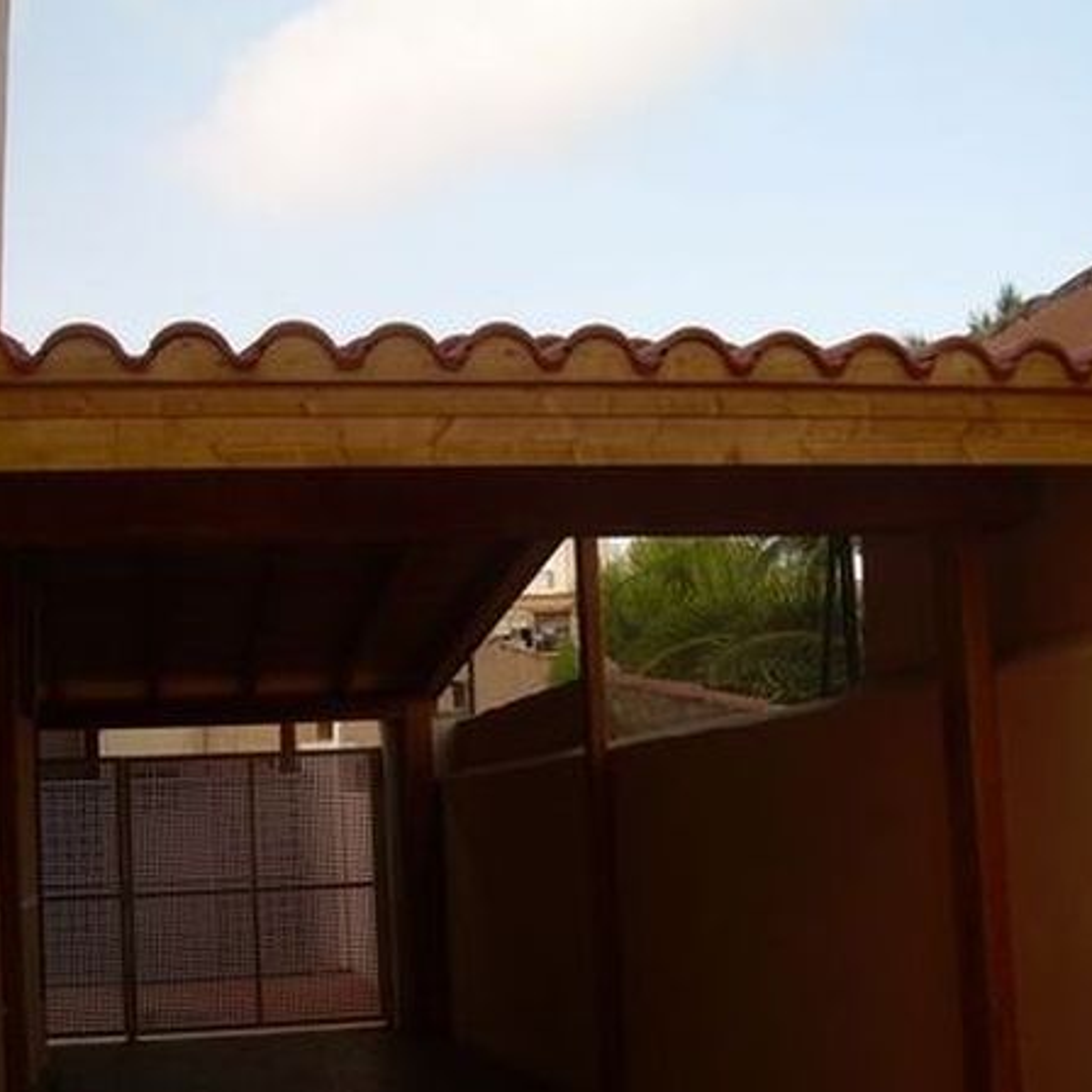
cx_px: 524
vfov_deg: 37.6
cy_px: 546
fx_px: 1606
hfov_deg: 37.5
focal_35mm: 45
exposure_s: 1/162
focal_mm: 6.3
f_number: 4.6
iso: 50
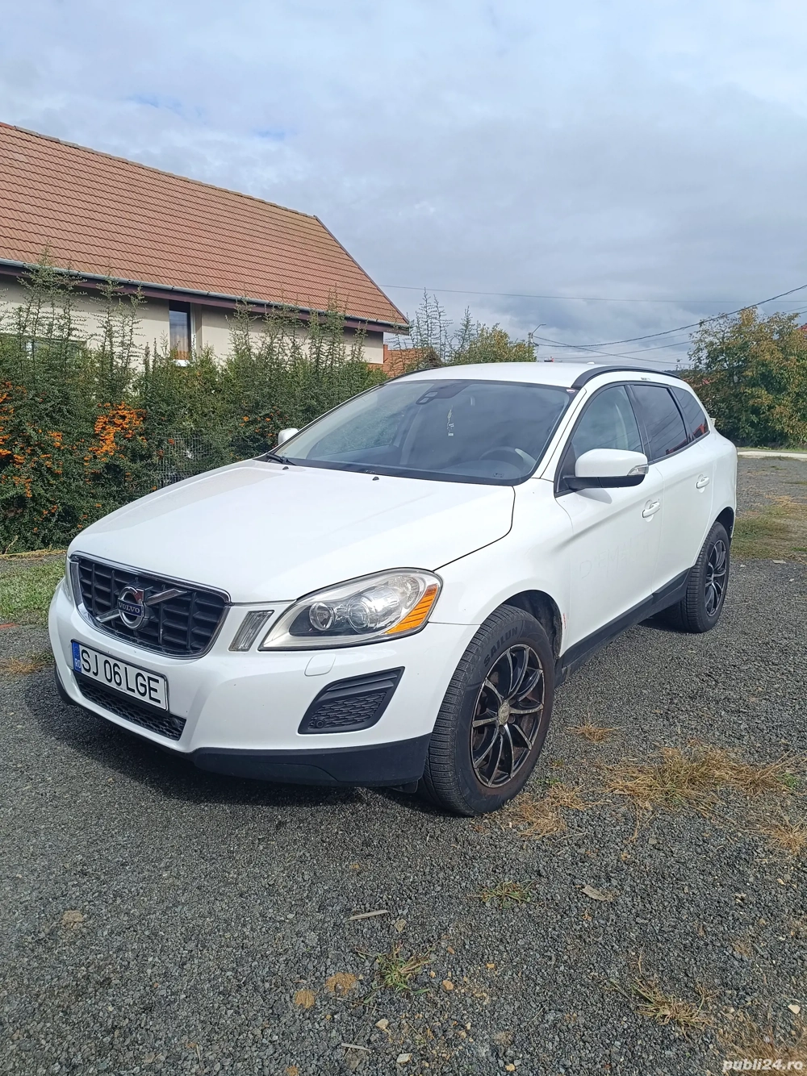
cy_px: 538
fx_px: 746
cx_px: 404
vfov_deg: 71.6
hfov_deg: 56.8
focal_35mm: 24
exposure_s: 1/1290
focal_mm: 5.59
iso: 59
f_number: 1.88
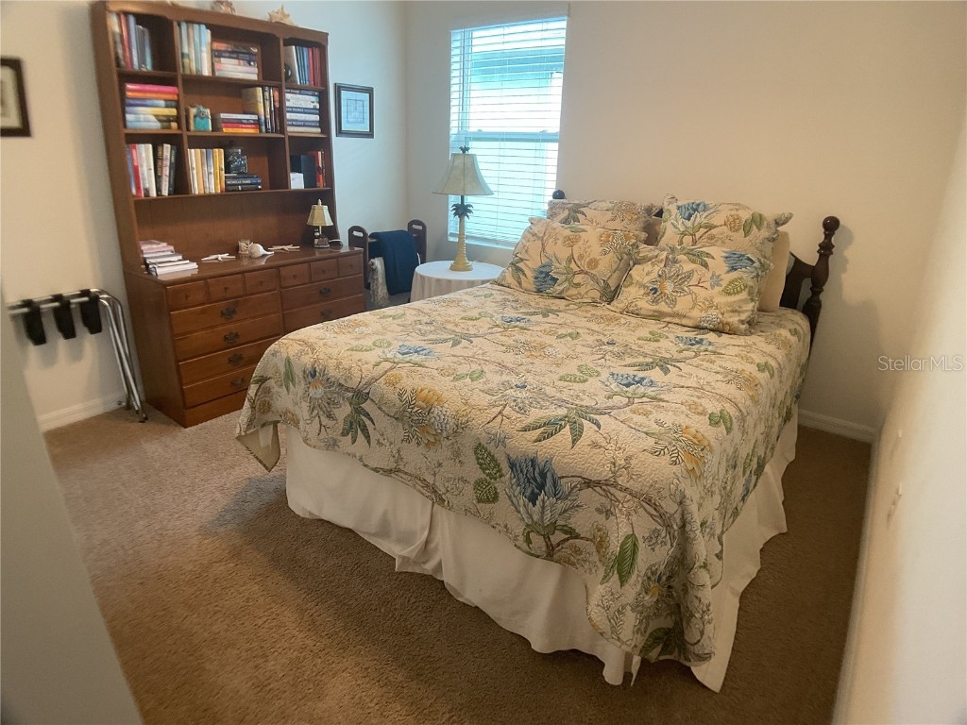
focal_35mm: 29
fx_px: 810
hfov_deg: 61.7
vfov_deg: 48.2
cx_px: 484
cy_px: 362
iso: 100
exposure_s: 1/60
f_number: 1.8
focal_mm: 3
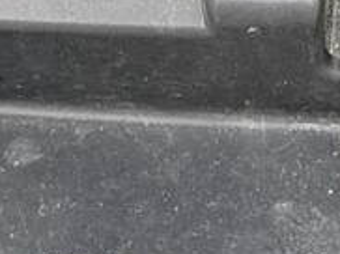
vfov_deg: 7.4
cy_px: -297
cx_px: 566
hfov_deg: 10.0
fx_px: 1864
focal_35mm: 190
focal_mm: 6.76
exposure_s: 1/50
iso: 320
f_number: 1.78
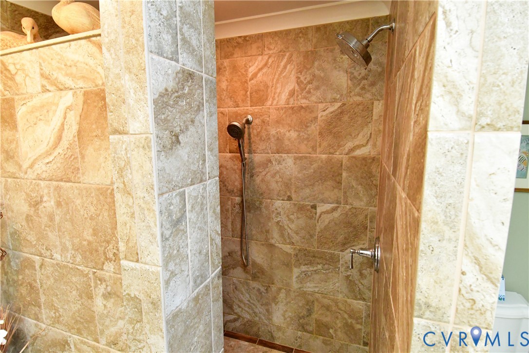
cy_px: 176
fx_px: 264
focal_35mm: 18
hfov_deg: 90.0
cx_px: 264
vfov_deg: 67.4
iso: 7200
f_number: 8
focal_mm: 12
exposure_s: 1/100
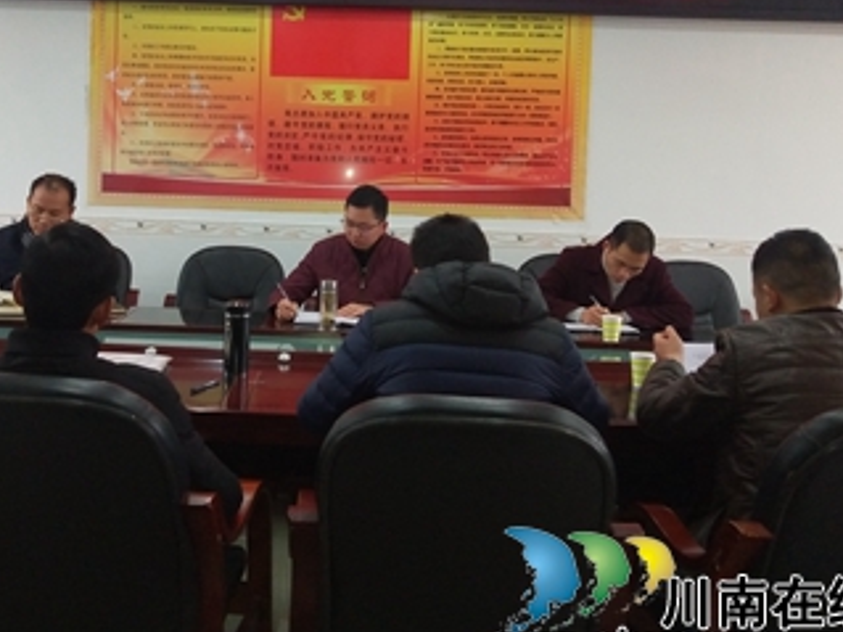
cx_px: 328
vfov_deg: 30.7
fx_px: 1144
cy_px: 226
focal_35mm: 47
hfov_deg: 40.2
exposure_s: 1/100
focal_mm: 3.95
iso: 157
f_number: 1.8
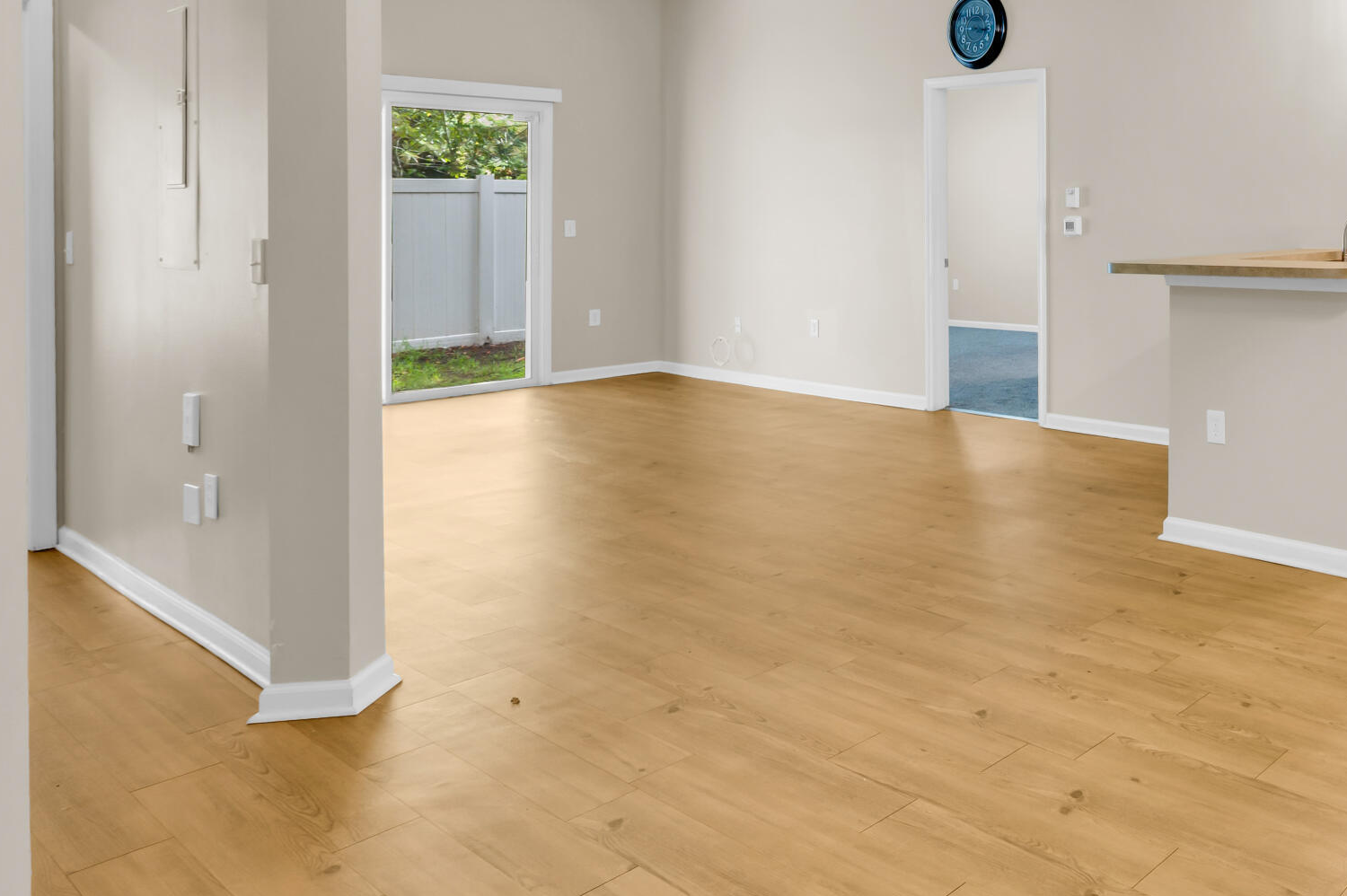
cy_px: 221
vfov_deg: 44.7
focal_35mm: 28
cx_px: 1241
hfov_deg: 55.6
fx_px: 1047
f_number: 9
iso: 250
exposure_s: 1/2.5
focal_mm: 14
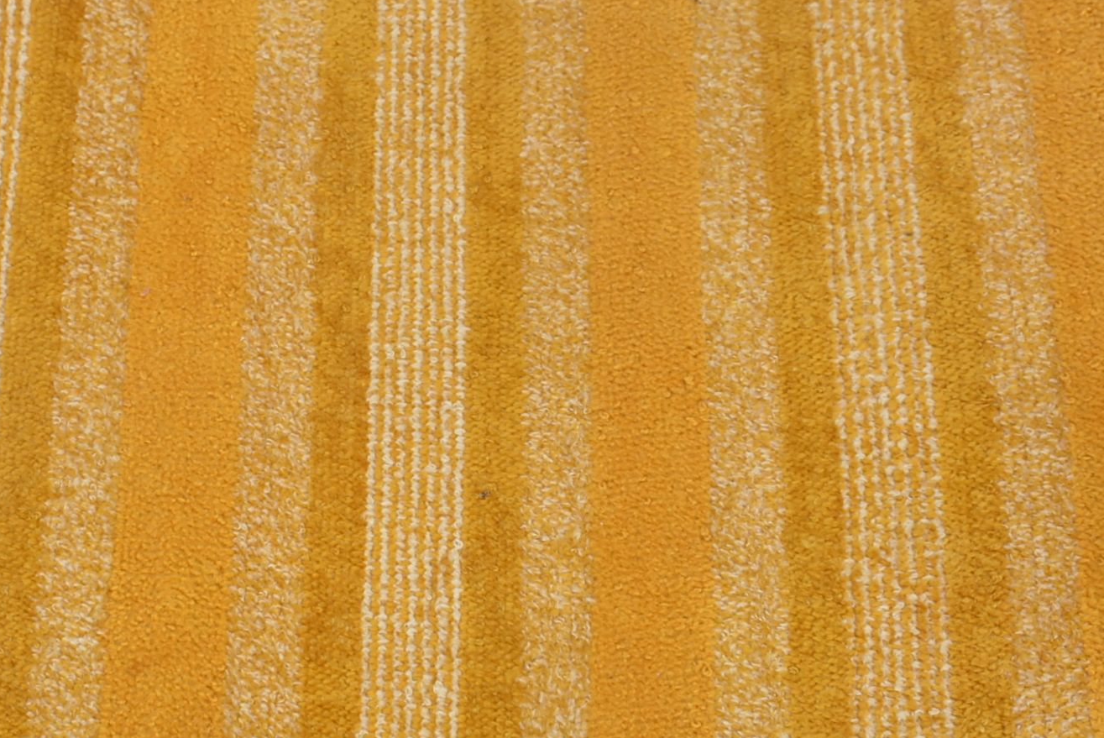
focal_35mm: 116
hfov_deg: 17.6
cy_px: 232
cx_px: 338
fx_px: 3560
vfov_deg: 11.8
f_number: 9
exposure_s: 1/160
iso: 200
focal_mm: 34
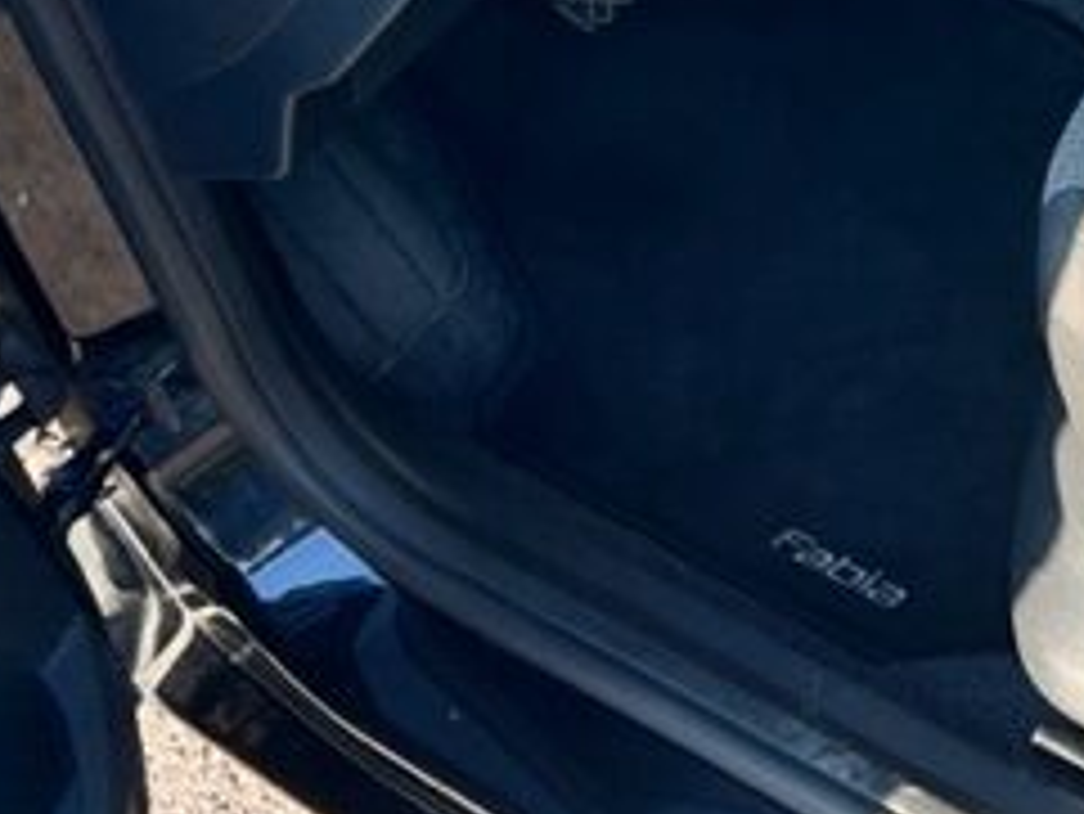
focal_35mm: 69
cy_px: -180
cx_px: 1295
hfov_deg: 25.3
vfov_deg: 19.9
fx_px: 2162
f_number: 1.5
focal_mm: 5.7
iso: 50
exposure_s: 1/380
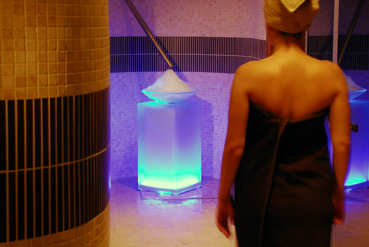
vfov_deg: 16.5
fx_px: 852
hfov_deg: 24.4
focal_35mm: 83
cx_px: 189
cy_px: 100
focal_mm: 42
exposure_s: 1/1.3
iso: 200
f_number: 8
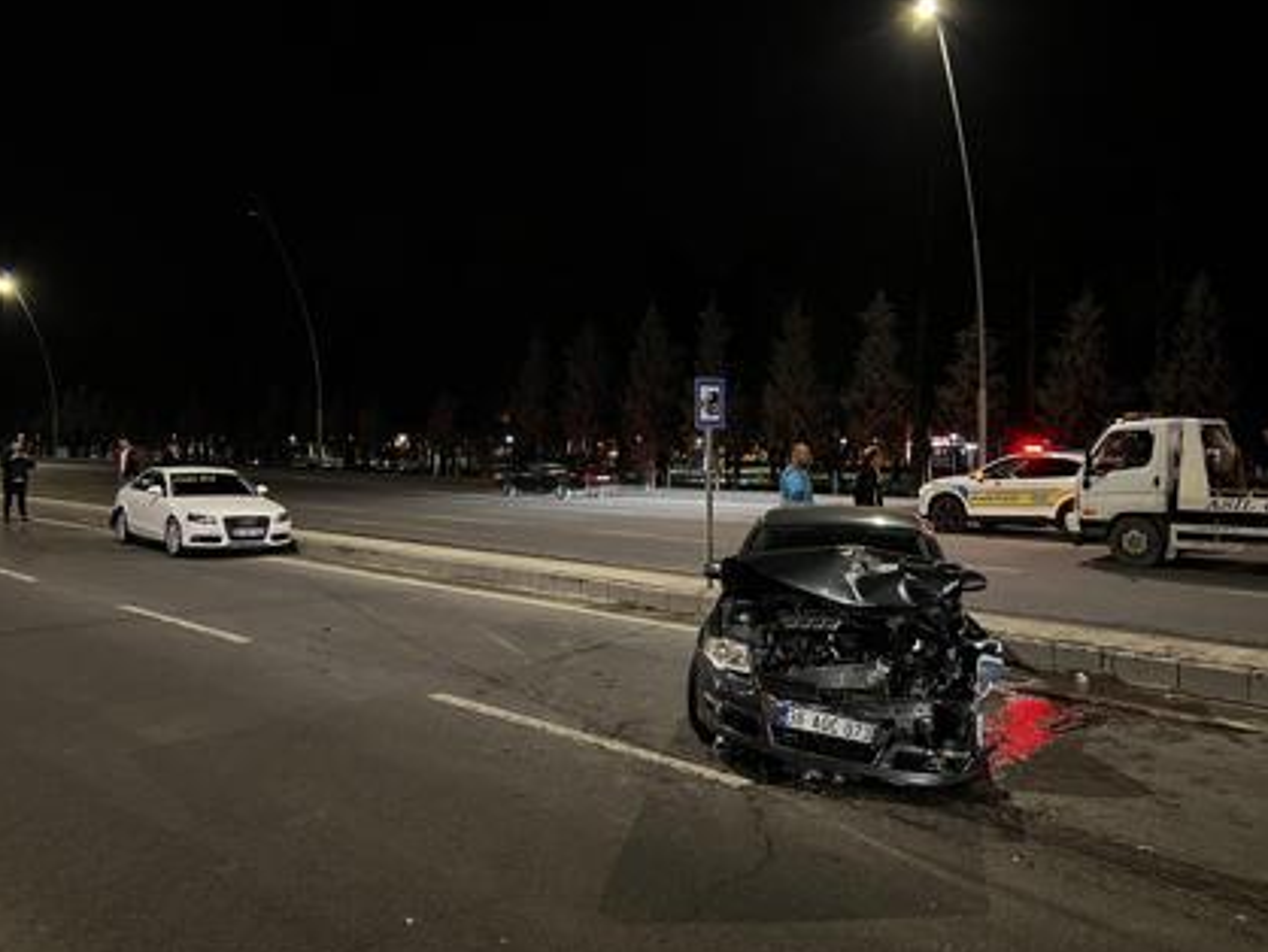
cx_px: 673
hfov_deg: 61.6
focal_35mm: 29
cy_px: 455
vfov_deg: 48.3
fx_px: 1063
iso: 800
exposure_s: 1/27
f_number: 1.5
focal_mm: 5.7
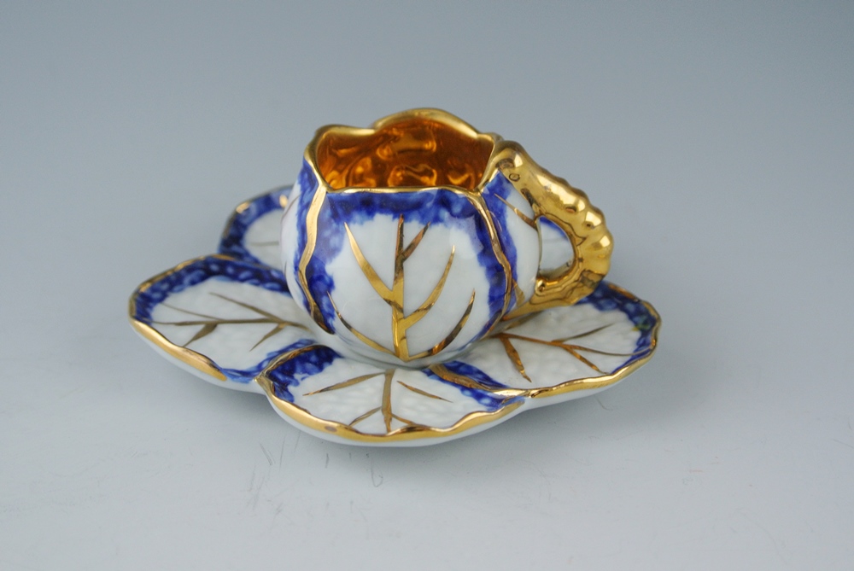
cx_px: 427
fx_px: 1211
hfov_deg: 38.8
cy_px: 286
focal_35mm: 51
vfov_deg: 26.5
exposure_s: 1/125
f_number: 4.8
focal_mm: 18.9
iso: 360
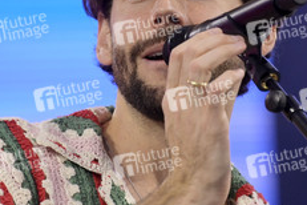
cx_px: 165
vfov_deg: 1.4
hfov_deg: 2.1
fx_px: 8314
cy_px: 63
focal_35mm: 975
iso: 4000
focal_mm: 500
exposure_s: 1/1600
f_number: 6.3
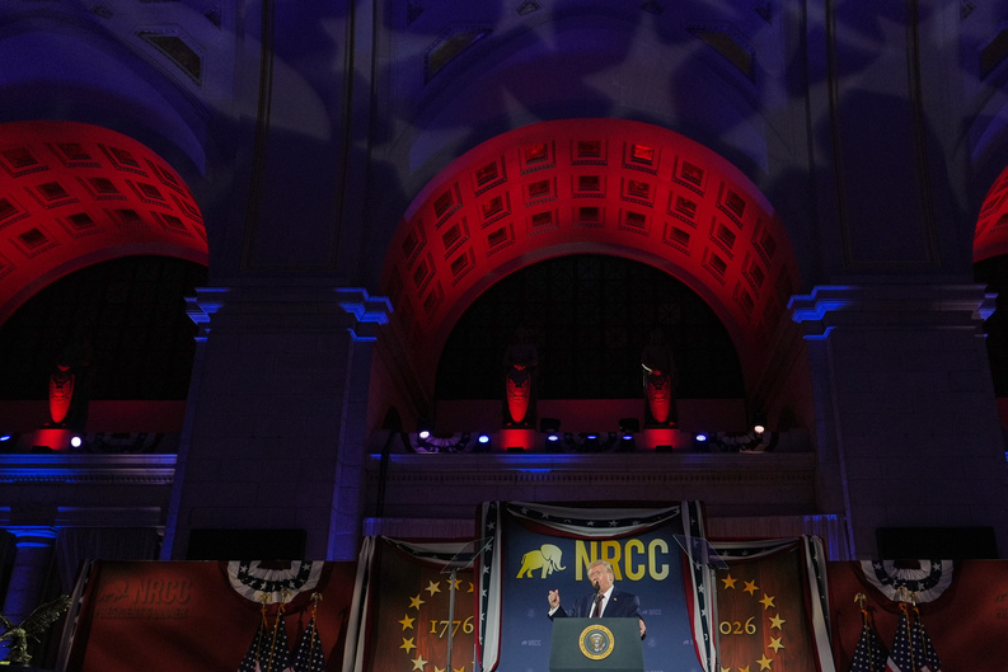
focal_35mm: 31
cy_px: 429
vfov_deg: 42.0
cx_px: 585
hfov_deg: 60.0
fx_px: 868
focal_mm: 24
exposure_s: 1/500
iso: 640
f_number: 2.8
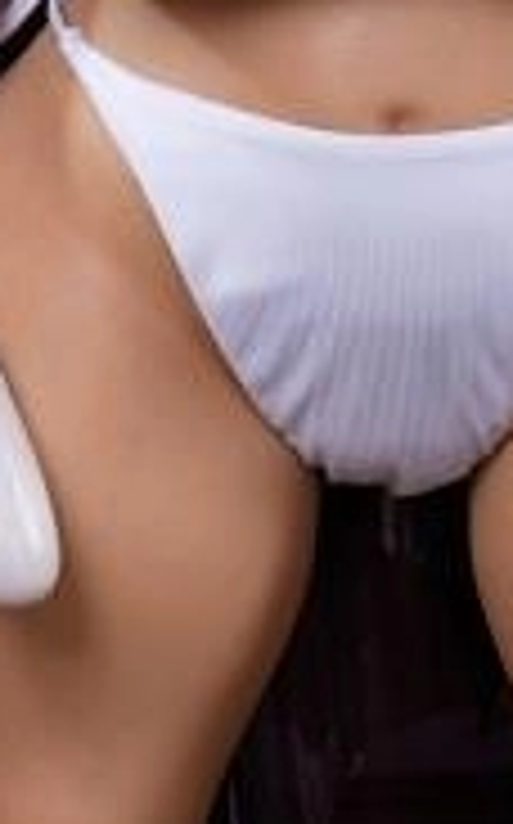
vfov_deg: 8.7
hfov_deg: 5.4
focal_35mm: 241
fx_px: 5404
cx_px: 387
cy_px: -41
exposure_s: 1/50
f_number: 3.2
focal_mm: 48
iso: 80
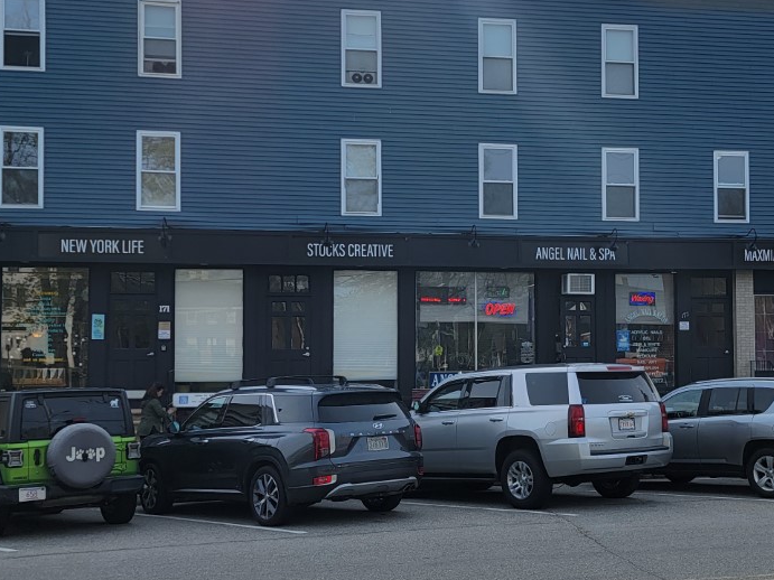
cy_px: 297
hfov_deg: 38.0
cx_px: 468
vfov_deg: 29.1
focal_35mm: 50
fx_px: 1118
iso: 16
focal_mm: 6.7
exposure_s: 1/1135
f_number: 1.8
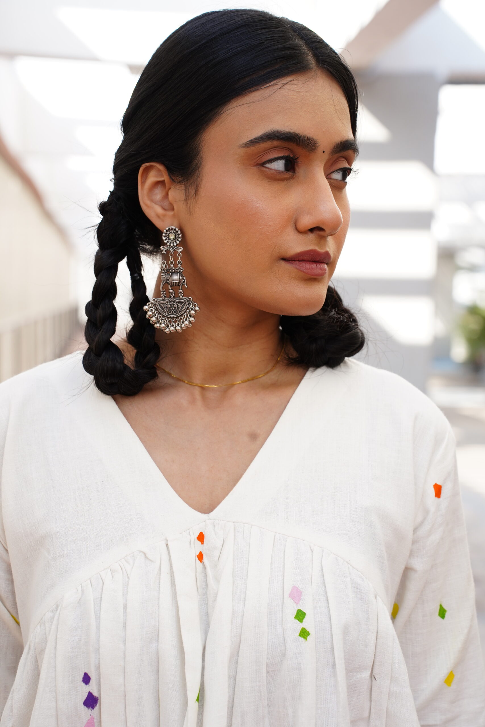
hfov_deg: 18.4
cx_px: 242
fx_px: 1495
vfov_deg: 27.3
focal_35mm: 74
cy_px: 364
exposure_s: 1/400
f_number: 6.3
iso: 640
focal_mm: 74
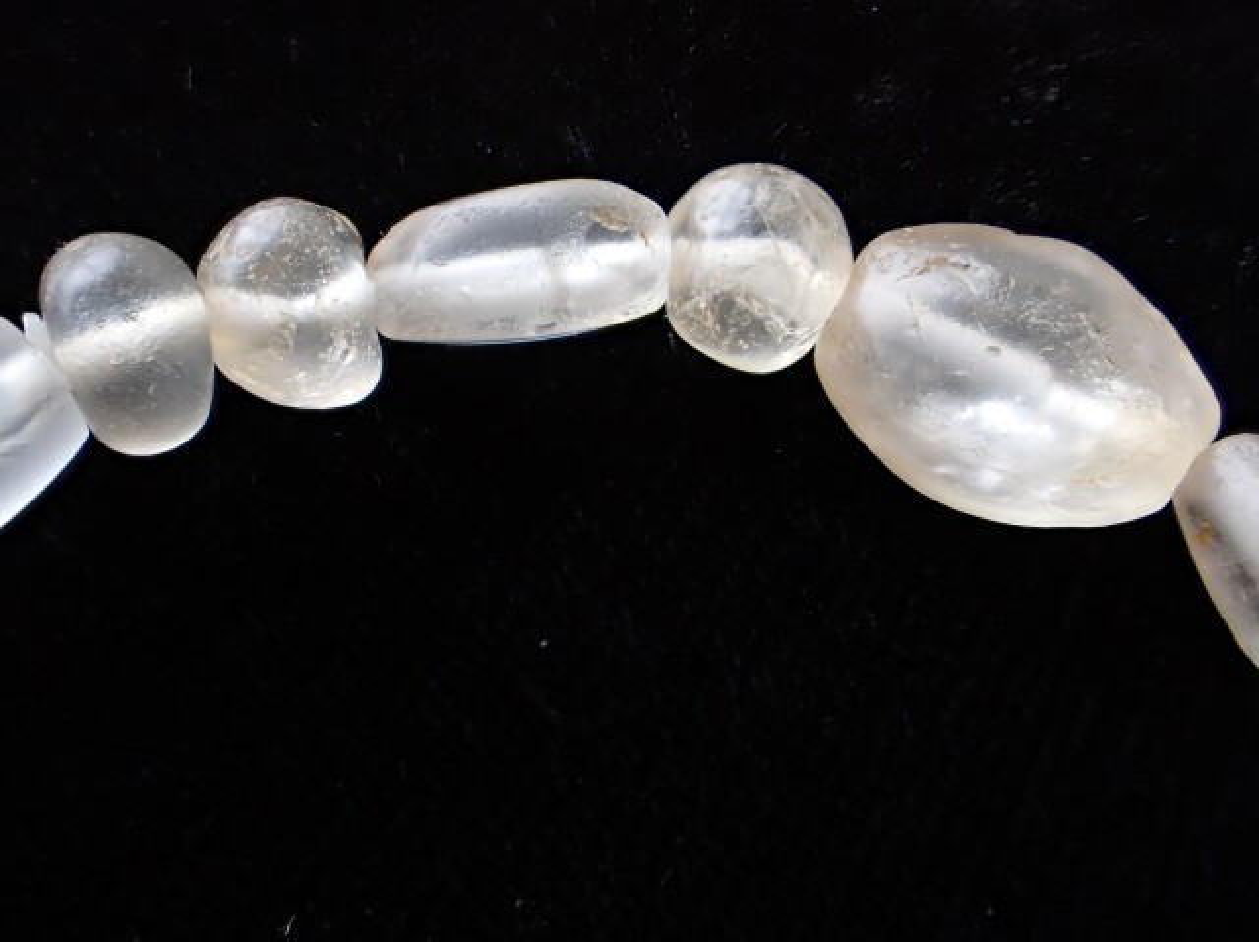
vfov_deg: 46.7
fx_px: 1090
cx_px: 630
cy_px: 471
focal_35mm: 30
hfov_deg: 60.0
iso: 200
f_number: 3.2
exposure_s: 1/125
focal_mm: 5.4
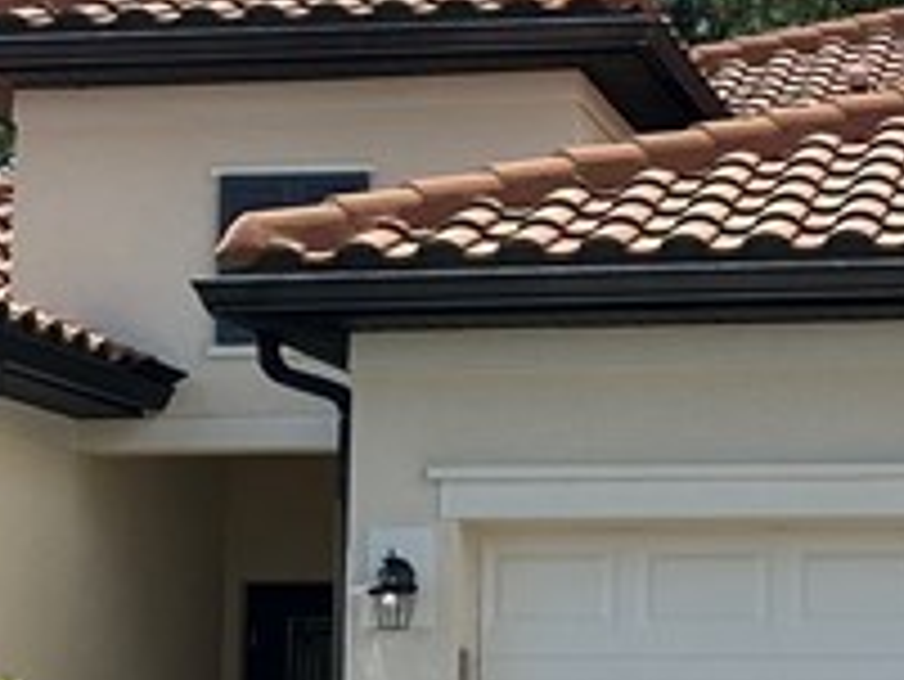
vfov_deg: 12.2
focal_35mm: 122
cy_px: 284
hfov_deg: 16.0
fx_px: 3188
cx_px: 787
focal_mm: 6.86
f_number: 1.78
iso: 80
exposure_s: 1/5848
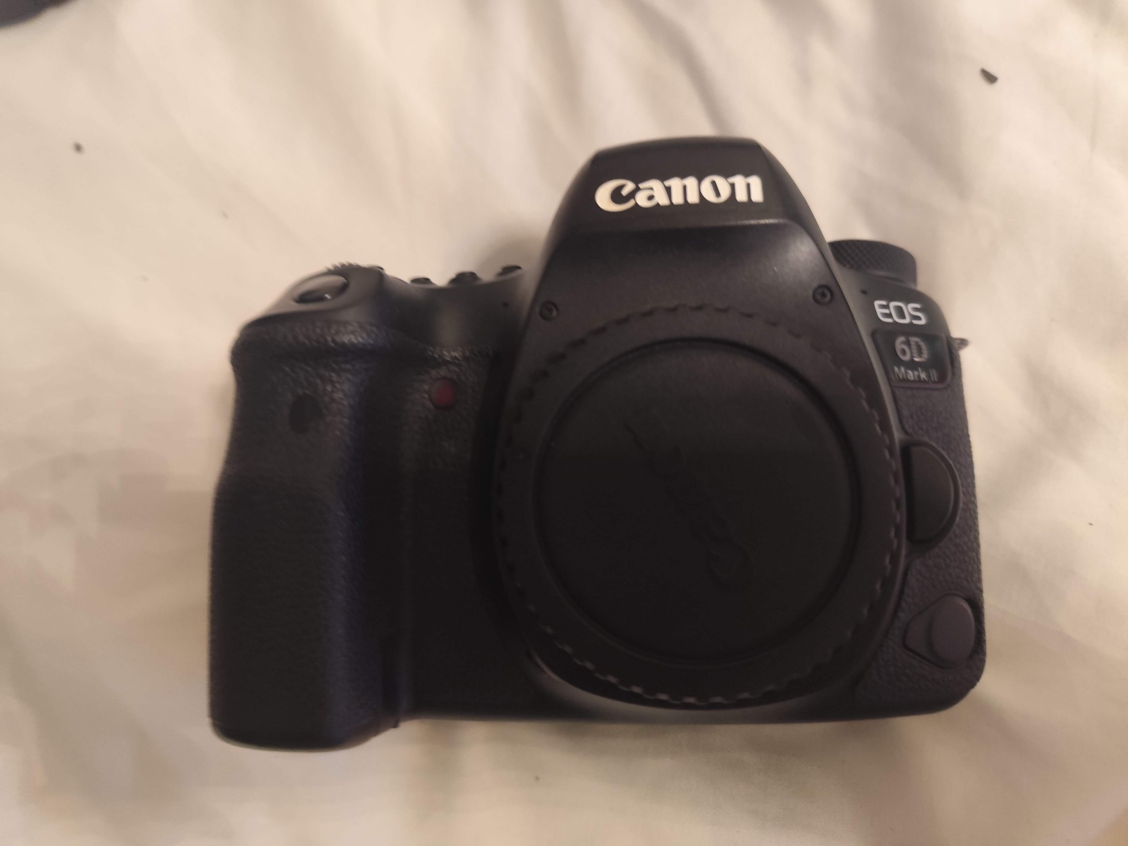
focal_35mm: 23
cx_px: 564
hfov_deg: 73.9
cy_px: 423
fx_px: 749
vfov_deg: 58.9
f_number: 1.65
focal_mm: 6.19
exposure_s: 1/20
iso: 1600
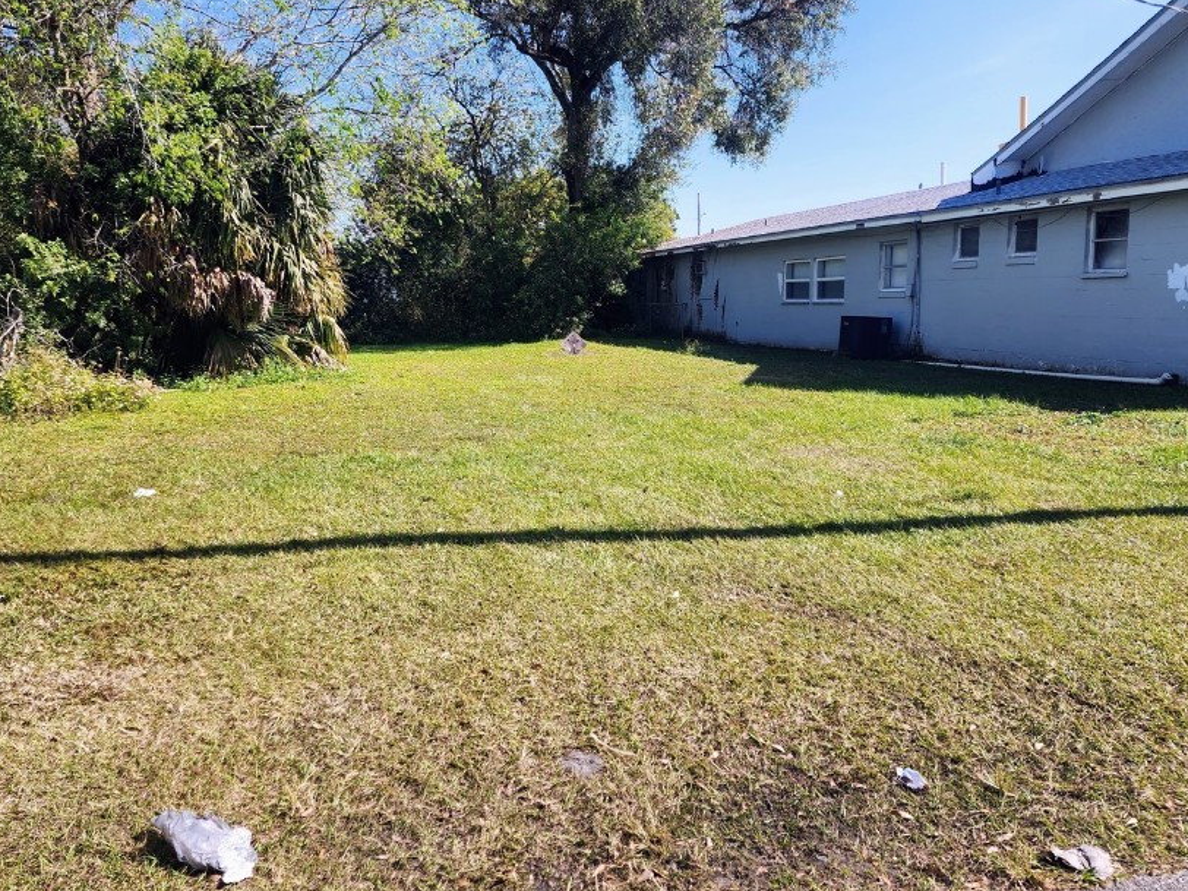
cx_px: 533
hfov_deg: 61.5
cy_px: 429
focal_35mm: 29
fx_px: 995
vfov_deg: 48.2
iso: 12
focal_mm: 6.4
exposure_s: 1/662
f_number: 1.8
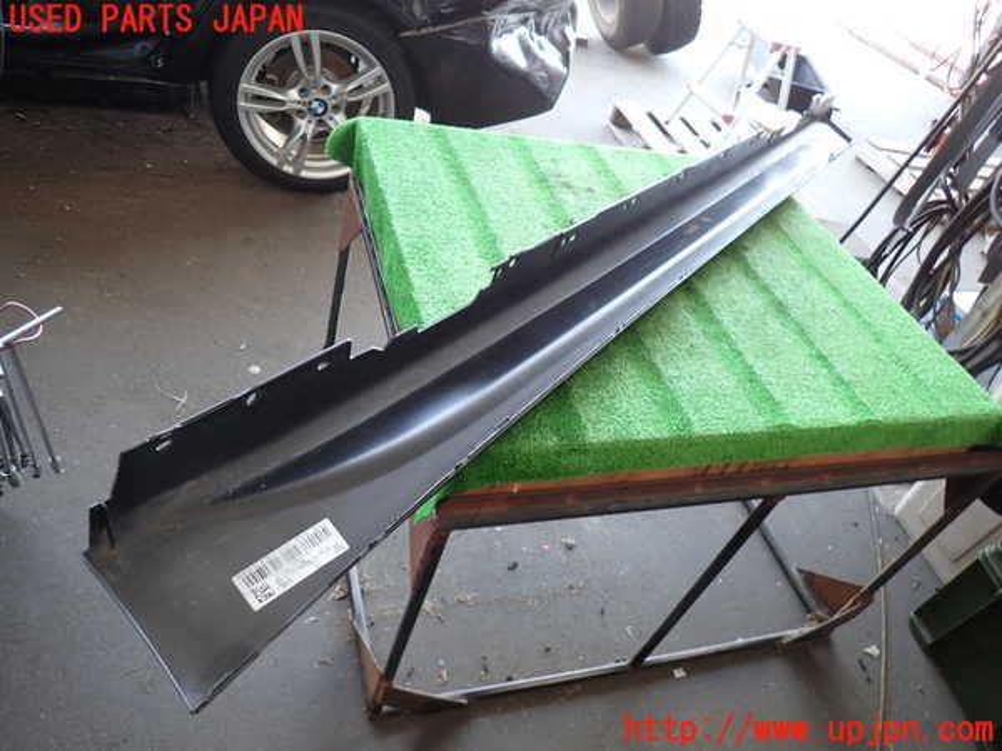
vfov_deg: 54.9
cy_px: 376
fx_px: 724
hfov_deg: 69.4
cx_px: 501
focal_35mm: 25
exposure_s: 1/50
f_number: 2
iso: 200
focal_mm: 4.5
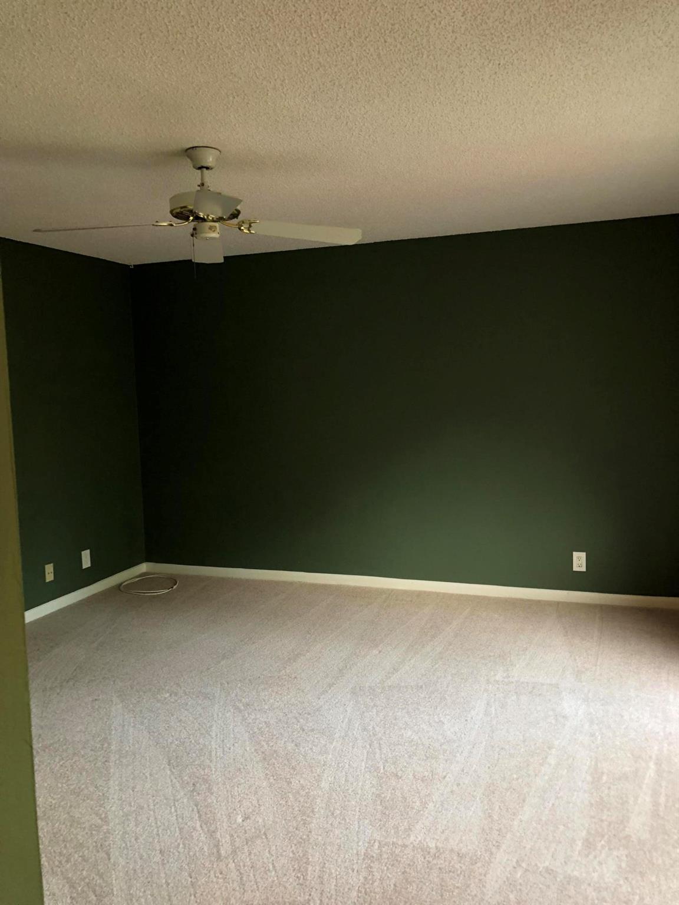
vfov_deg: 63.4
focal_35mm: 28
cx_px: 340
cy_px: 452
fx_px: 732
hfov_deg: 49.7
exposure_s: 1/60
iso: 320
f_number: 1.8
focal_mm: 3.99
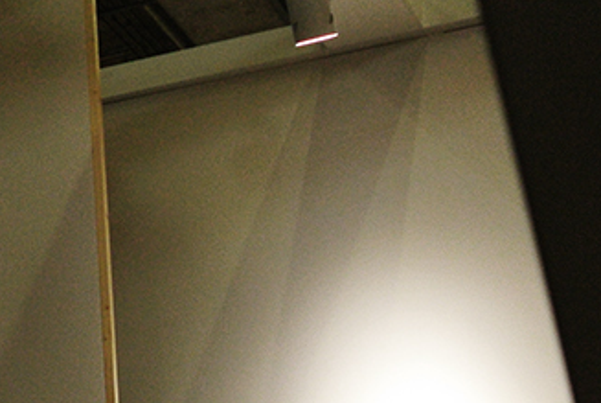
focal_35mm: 120
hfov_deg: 16.0
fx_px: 2006
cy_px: 520
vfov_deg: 11.2
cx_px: -221
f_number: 4.5
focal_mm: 10.7
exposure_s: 1/60
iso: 280
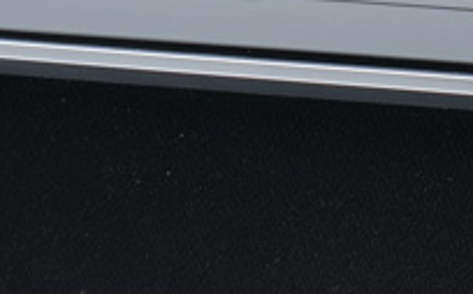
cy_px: 294
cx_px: 552
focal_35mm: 270
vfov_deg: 4.8
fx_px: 3477
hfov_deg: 7.7
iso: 100
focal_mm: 60
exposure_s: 1/60
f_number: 5
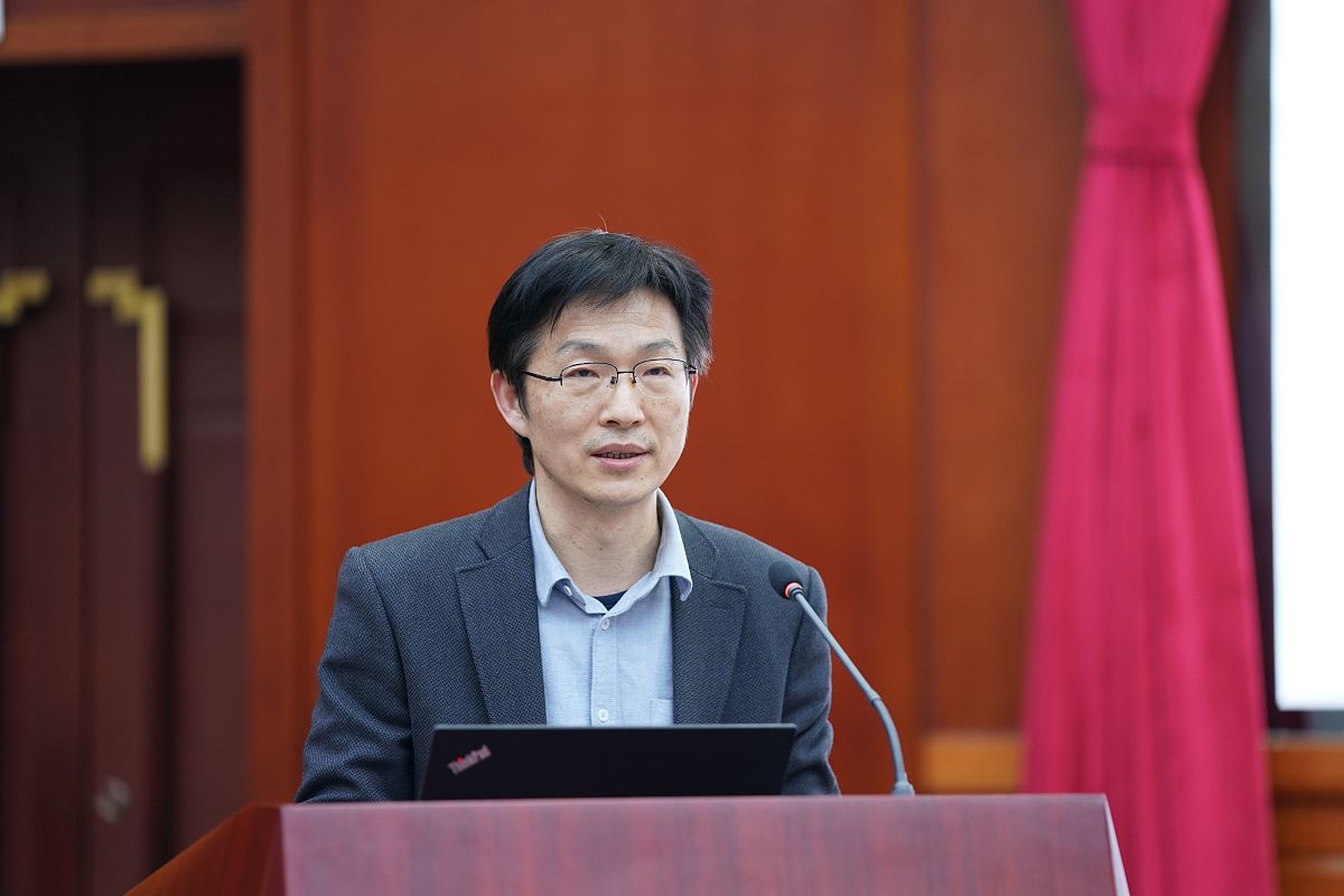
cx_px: 672
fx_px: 5525
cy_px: 448
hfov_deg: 13.9
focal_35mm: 148
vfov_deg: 9.3
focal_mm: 148
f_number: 2.8
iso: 1250
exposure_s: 1/250
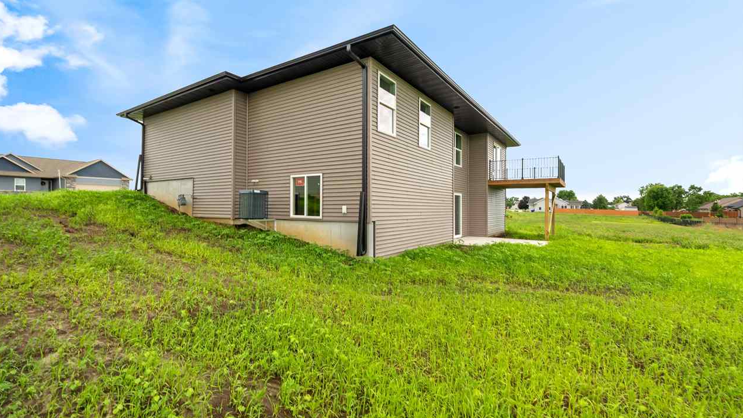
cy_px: 203
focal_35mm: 18
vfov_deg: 62.3
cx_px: 370
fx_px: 345
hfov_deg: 94.2
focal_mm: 16.5
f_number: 9
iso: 250
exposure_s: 1/40
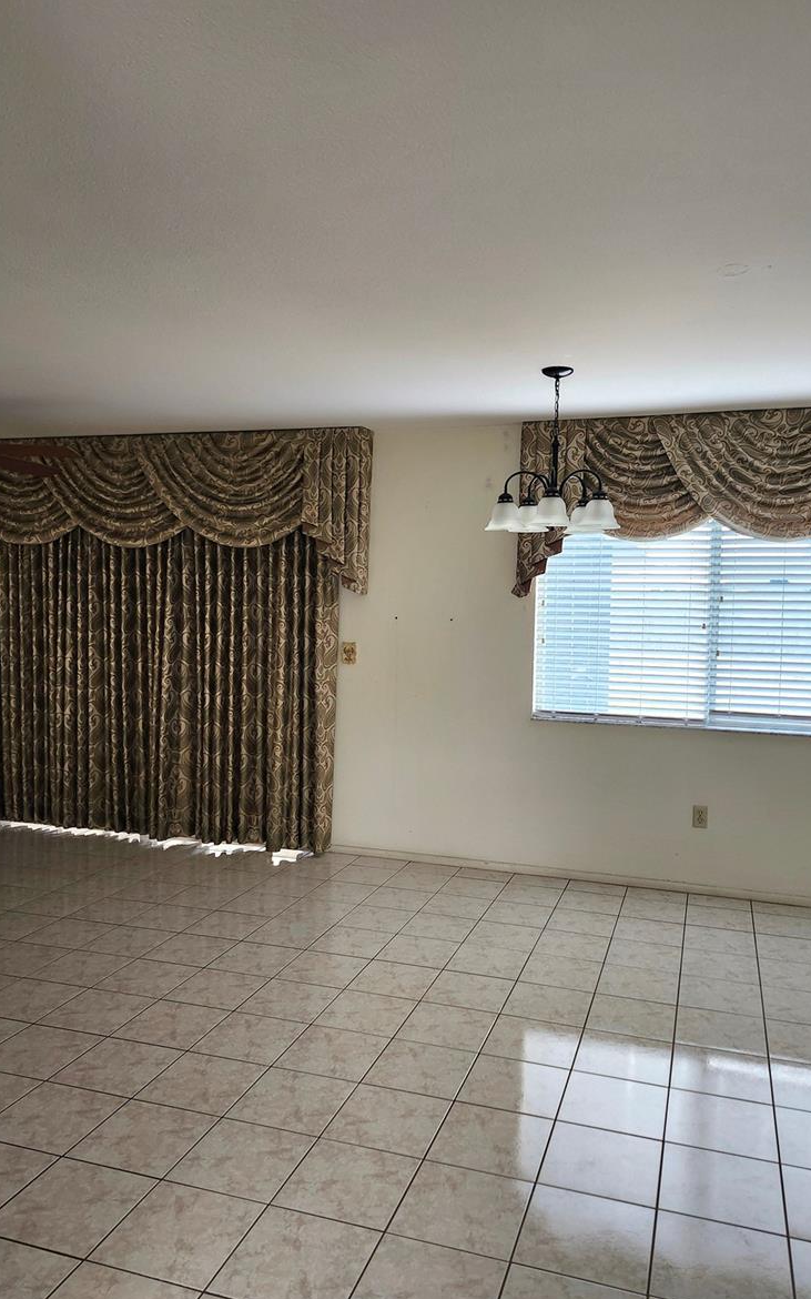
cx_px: 417
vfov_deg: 72.6
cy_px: 647
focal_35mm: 25
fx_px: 884
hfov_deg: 49.3
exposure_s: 1/120
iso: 400
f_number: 1.8
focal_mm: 5.54
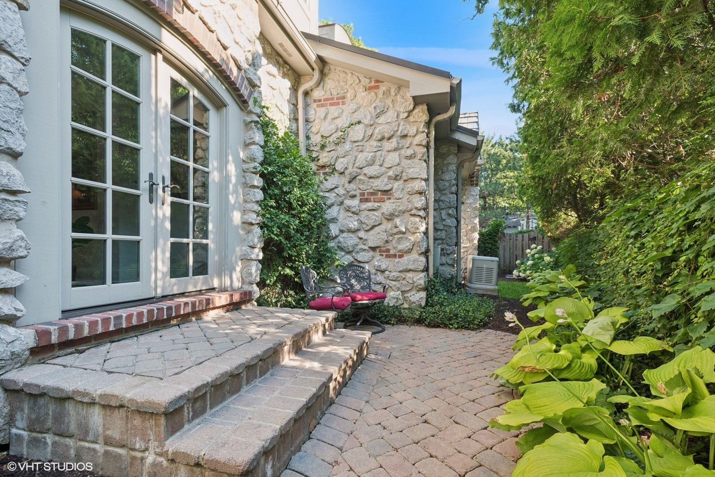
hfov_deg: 93.3
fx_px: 338
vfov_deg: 70.5
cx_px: 358
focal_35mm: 17
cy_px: 238
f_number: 8
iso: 400
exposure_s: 1/40
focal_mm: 17
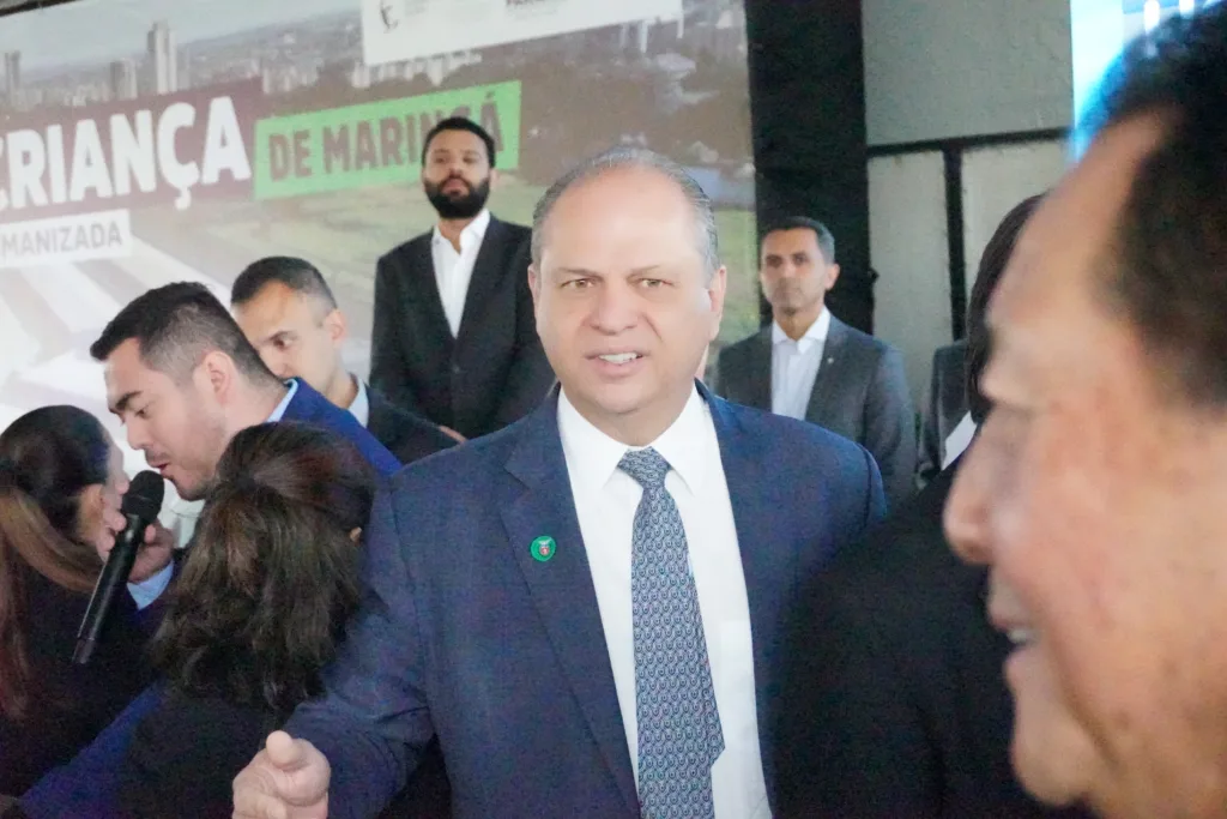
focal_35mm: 57
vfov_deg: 23.8
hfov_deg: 35.0
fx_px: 1943
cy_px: 410
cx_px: 614
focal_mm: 38
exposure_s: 1/3200
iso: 51200
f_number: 5.6
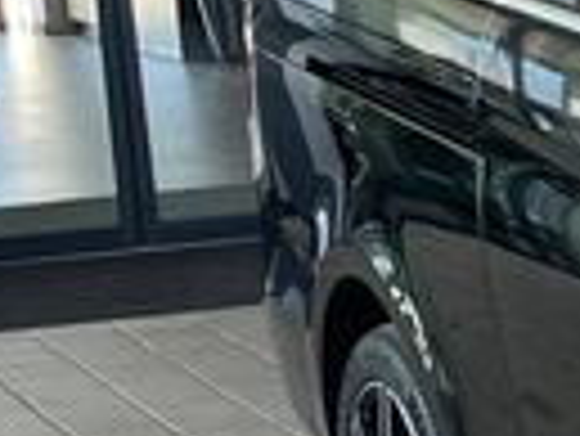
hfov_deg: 8.1
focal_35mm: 206
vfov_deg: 7.2
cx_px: 1767
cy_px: 360
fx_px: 3455
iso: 50
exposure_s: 1/121
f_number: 1.6
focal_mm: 5.1
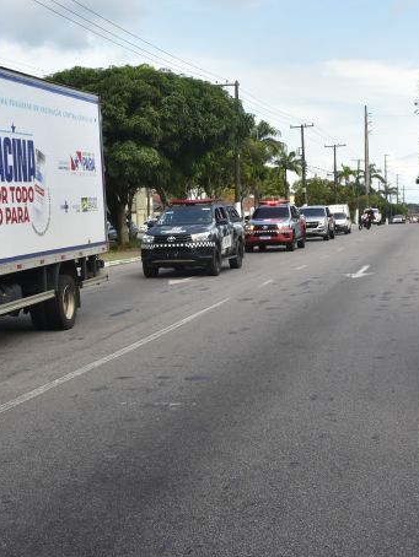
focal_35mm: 61
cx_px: 34
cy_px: 248
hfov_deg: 23.4
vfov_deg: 31.6
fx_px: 984
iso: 800
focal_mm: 24
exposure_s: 1/400
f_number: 10
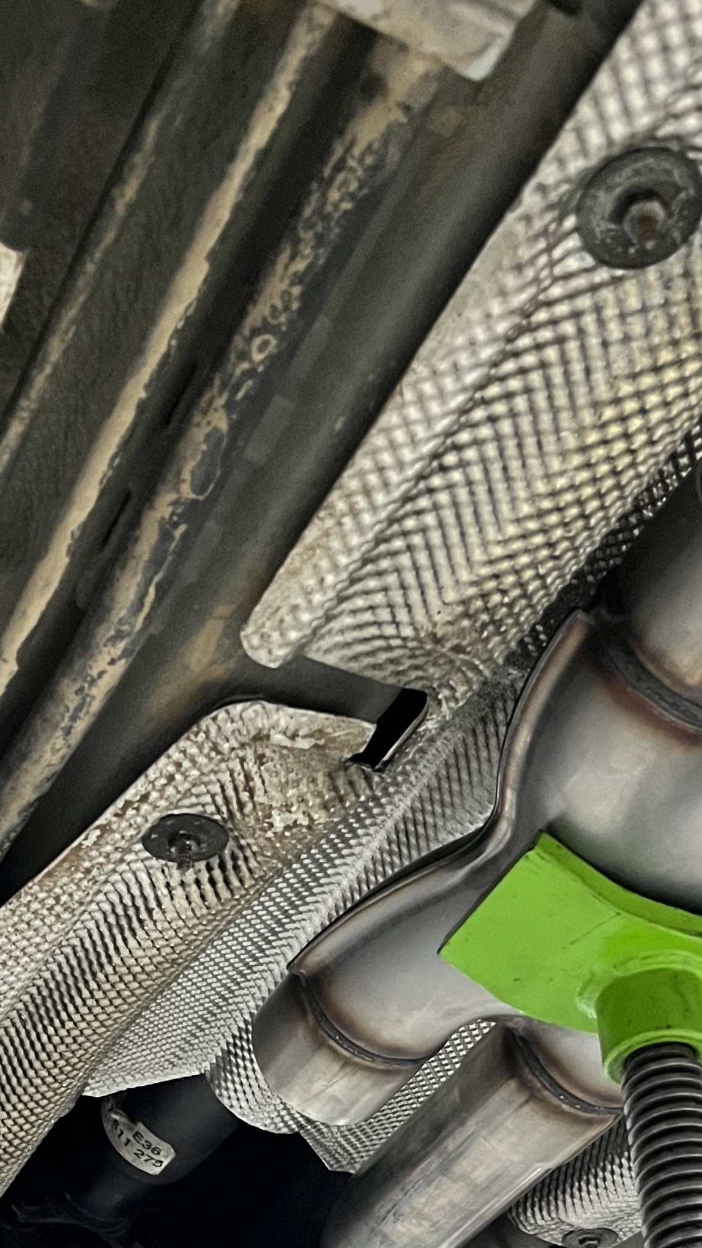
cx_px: 267
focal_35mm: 56
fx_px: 1853
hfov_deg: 21.4
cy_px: 1220
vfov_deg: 34.2
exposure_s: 1/60
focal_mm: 5.1
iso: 500
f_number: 1.6
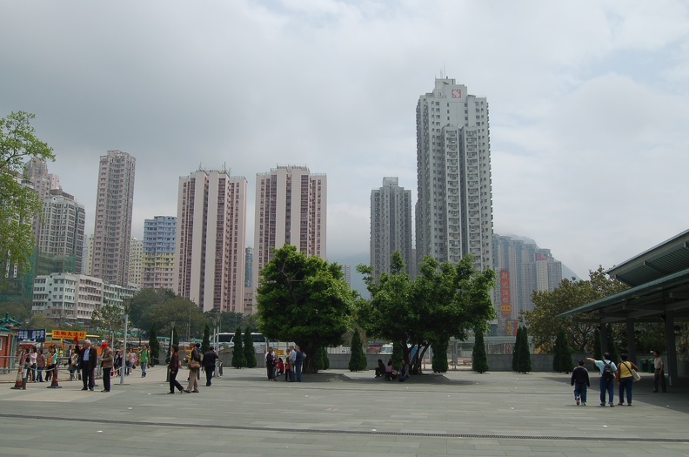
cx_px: 344
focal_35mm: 33
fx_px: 630
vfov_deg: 39.8
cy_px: 228
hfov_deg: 57.3
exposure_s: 1/350
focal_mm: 22
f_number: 9.5
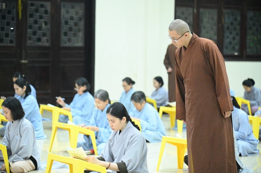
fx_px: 869
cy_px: 86
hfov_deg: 17.1
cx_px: 130
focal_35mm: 120
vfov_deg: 11.4
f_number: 4
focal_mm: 120
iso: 20000
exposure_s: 1/200
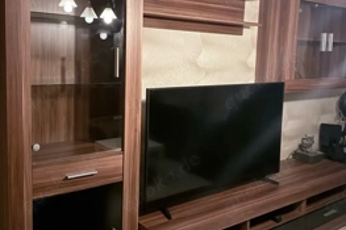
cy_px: 95
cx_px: 189
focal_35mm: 38
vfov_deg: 34.9
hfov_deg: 50.6
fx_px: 365
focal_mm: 6.76
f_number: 1.78
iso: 2000
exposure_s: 1/9
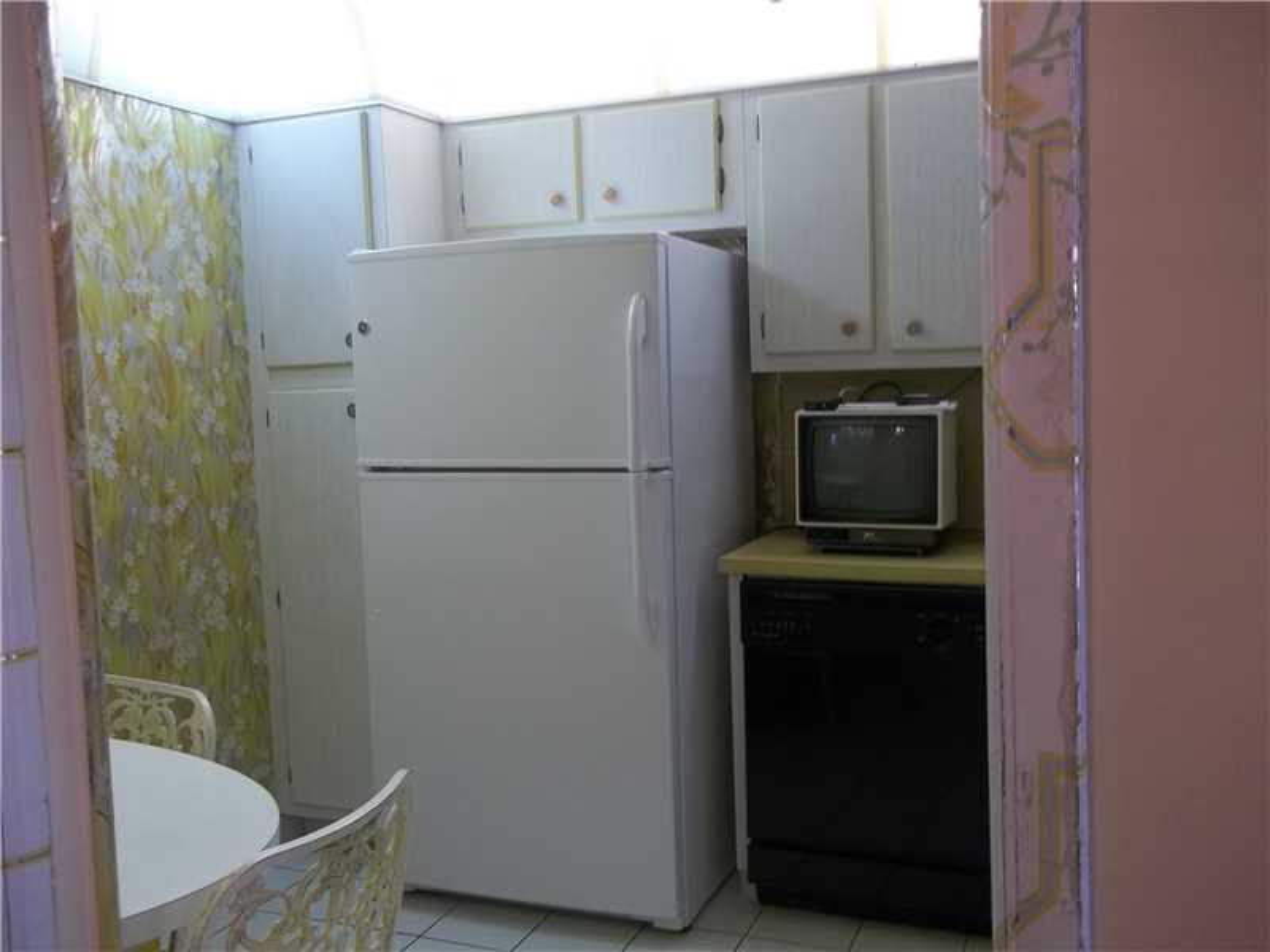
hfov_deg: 56.8
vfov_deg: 44.2
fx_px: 1174
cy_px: 476
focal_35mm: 32
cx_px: 635
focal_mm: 5.7
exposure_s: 1/30
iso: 151
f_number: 2.9
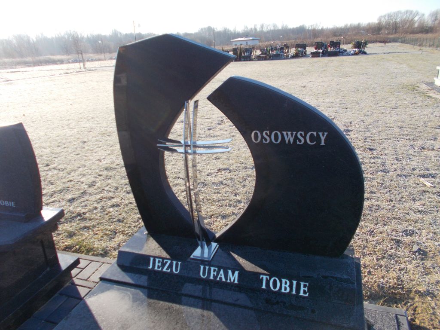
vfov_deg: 53.1
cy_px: 165
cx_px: 220
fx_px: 330
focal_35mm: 26
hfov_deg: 67.3
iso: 80
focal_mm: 4.6
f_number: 3.2
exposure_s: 1/400
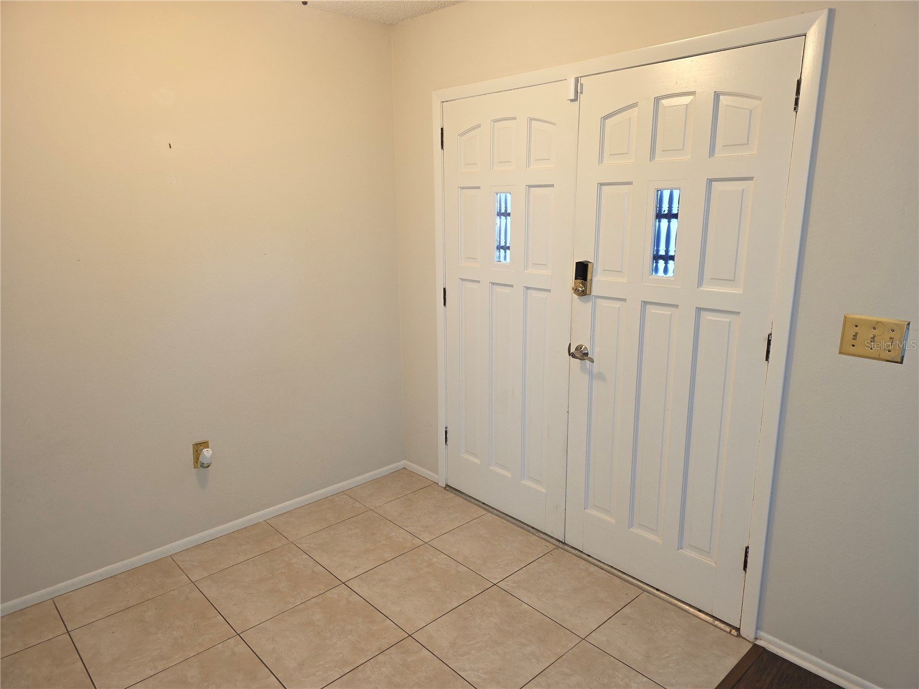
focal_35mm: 23
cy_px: 344
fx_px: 611
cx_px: 460
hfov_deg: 73.9
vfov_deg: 58.9
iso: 100
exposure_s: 1/40
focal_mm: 6.3
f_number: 1.7
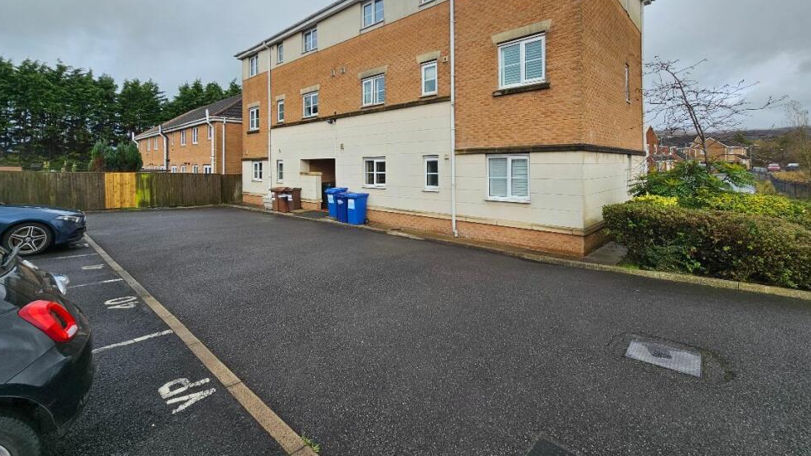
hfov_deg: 103.0
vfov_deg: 68.6
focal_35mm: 15
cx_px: 398
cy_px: 153
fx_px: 323
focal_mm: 2.2
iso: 50
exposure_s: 1/531
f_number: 2.2
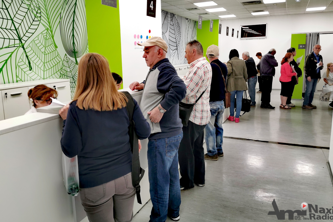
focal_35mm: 29
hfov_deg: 63.7
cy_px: 101
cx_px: 165
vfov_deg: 44.9
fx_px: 268
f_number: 1.6
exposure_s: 1/100
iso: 80
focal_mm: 5.56
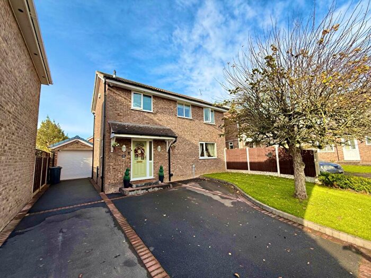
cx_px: 186
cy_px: 139
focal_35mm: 14
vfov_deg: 85.7
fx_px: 150
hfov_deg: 102.1
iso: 50
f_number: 2.2
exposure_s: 1/734
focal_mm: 2.22
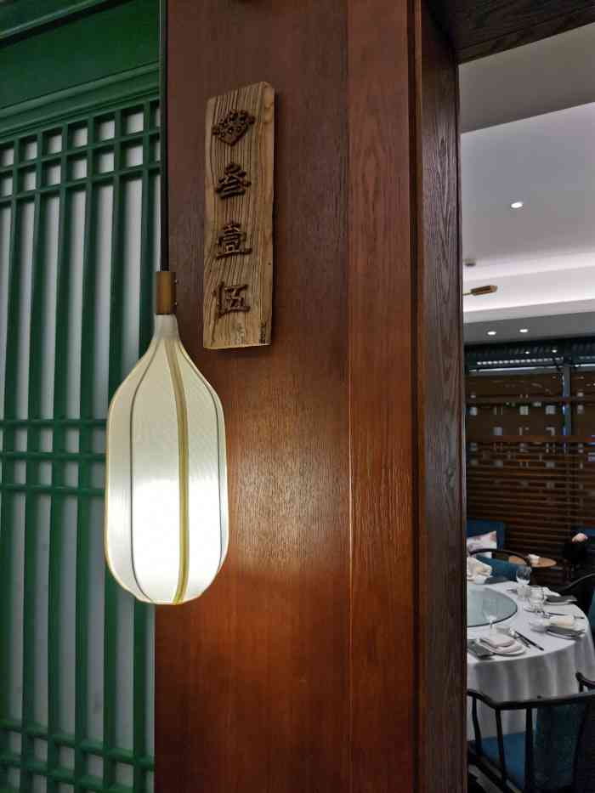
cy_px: 396
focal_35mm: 26
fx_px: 596
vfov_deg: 67.3
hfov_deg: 53.1
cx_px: 298
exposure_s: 1/100
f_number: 1.4
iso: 125
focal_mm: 4.66
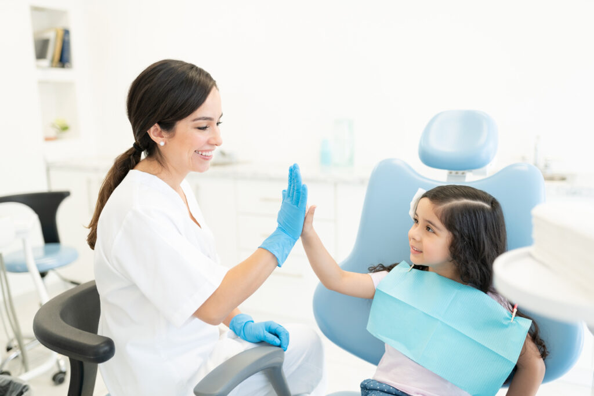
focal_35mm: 35
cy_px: 198
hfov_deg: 54.4
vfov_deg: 37.9
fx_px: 578
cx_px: 297
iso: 200
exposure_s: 1/160
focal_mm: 35
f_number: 1.8
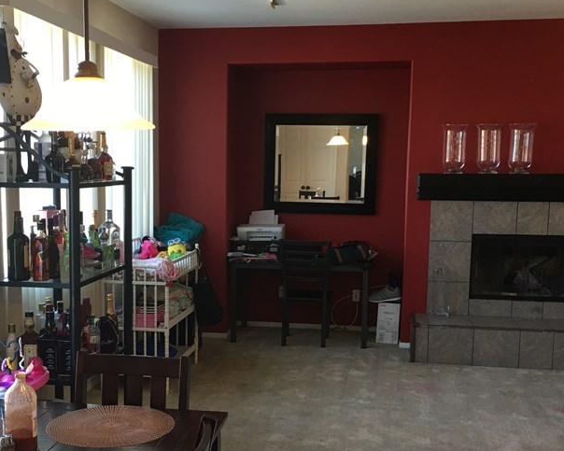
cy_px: 291
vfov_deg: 31.3
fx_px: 801
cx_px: 221
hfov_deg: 38.6
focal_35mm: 48
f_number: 2.2
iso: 25
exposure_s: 1/15
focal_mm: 4.15
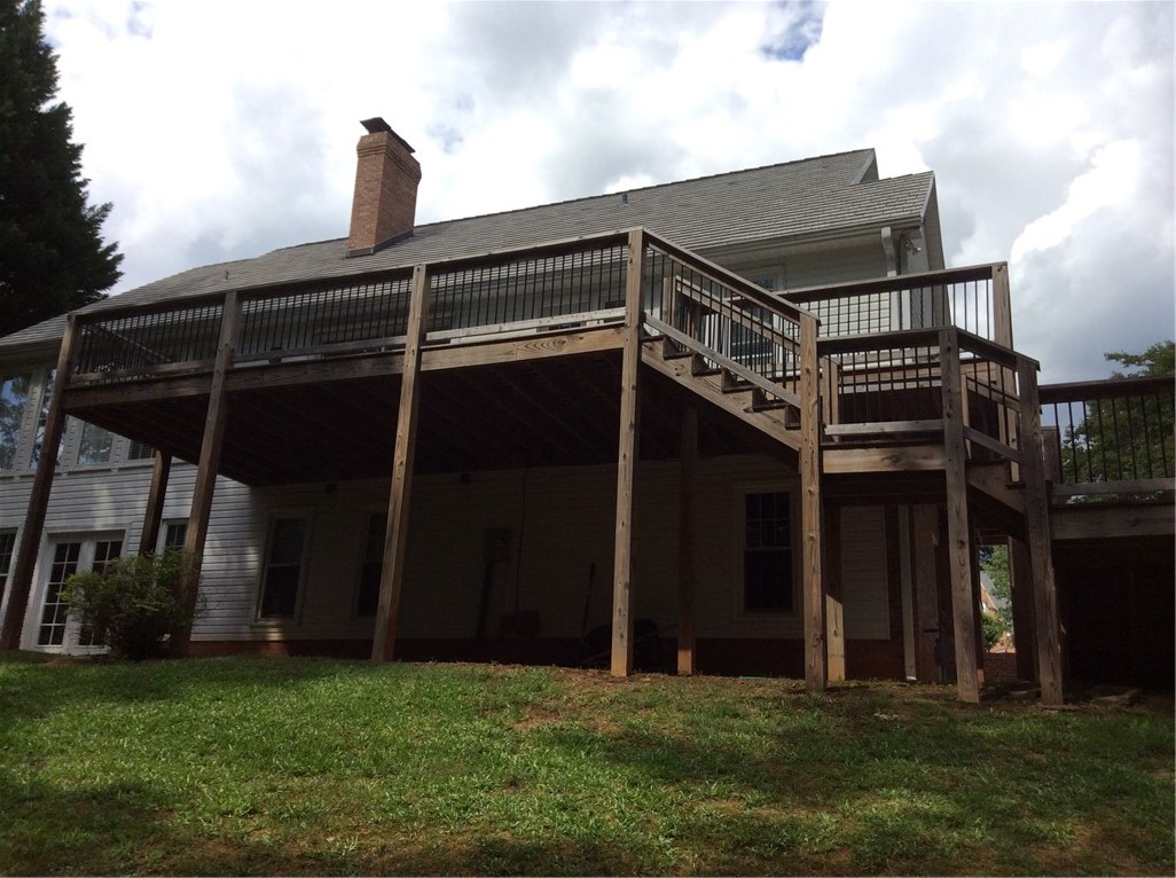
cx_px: 588
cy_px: 439
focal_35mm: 33
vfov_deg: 42.8
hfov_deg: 55.4
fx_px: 1119
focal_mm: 3.3
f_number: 2.4
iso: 32
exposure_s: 1/1733
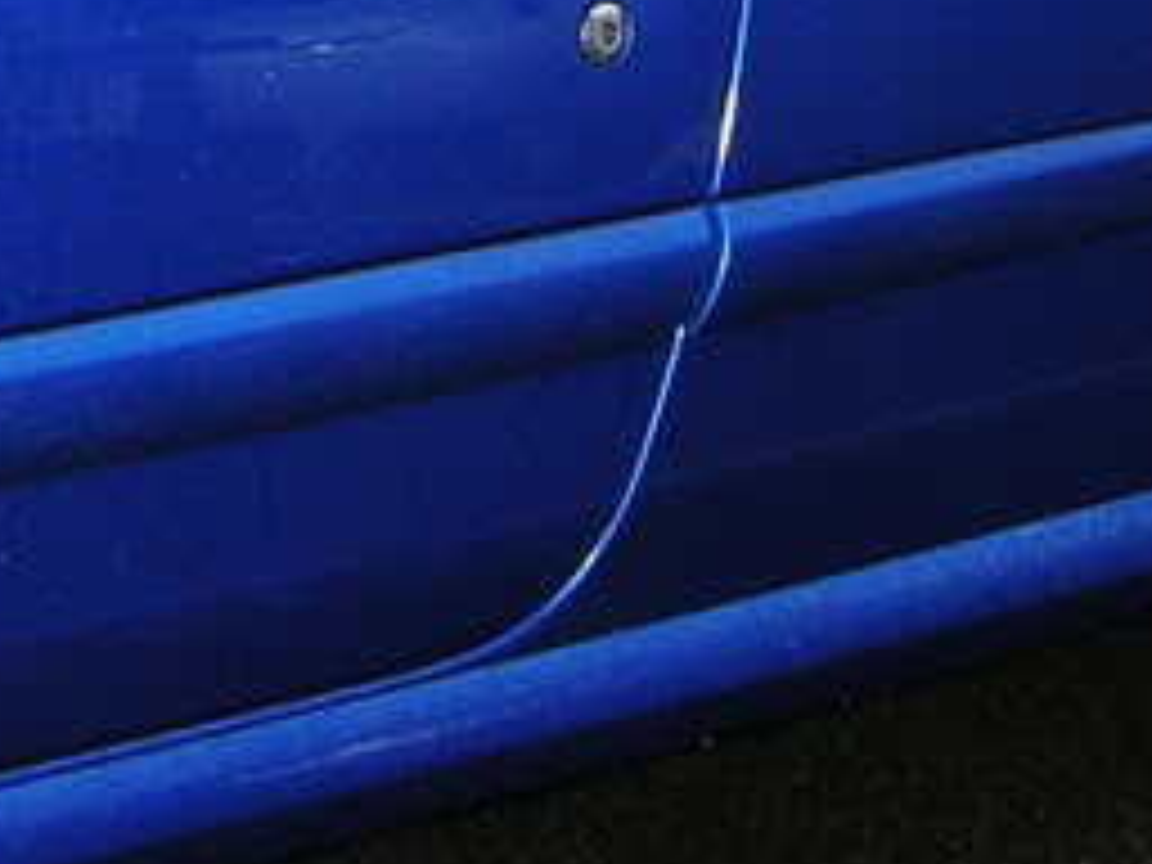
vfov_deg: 9.4
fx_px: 5058
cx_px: 360
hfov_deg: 13.0
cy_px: -612
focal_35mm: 152
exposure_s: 1/60.1
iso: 99
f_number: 2.8
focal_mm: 7.8
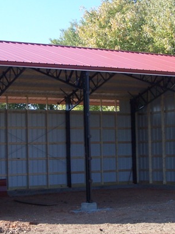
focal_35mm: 86
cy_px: 127
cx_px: 72
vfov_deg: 22.8
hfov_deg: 17.2
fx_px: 580
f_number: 2.9
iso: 80
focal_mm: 7.1
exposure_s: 1/500
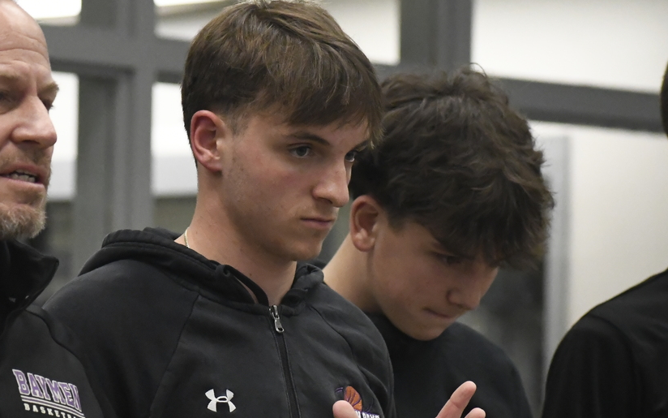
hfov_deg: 6.3
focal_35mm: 334
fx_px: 6081
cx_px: 246
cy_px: 340
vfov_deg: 3.9
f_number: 4.8
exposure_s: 1/500
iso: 8000
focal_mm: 120
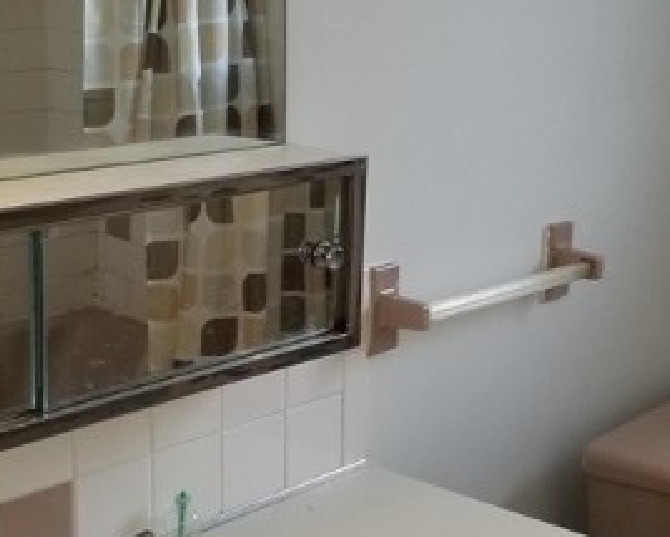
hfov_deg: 26.0
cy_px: 304
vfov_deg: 21.0
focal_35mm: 73
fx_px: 1449
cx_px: 269
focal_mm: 4.25
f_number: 1.7
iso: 125
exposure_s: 1/60
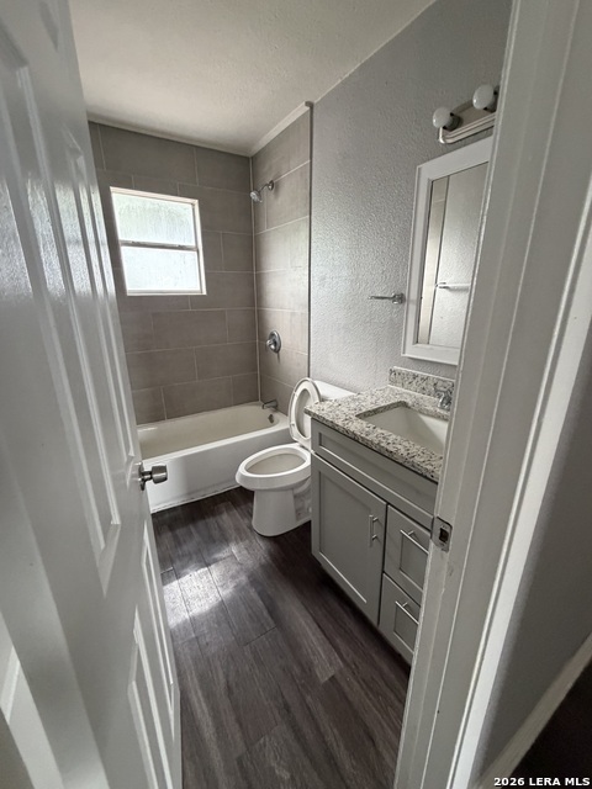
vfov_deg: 102.1
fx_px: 319
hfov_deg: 85.7
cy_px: 394
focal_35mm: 14
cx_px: 296
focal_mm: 2.22
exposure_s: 1/60
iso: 400
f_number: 2.2
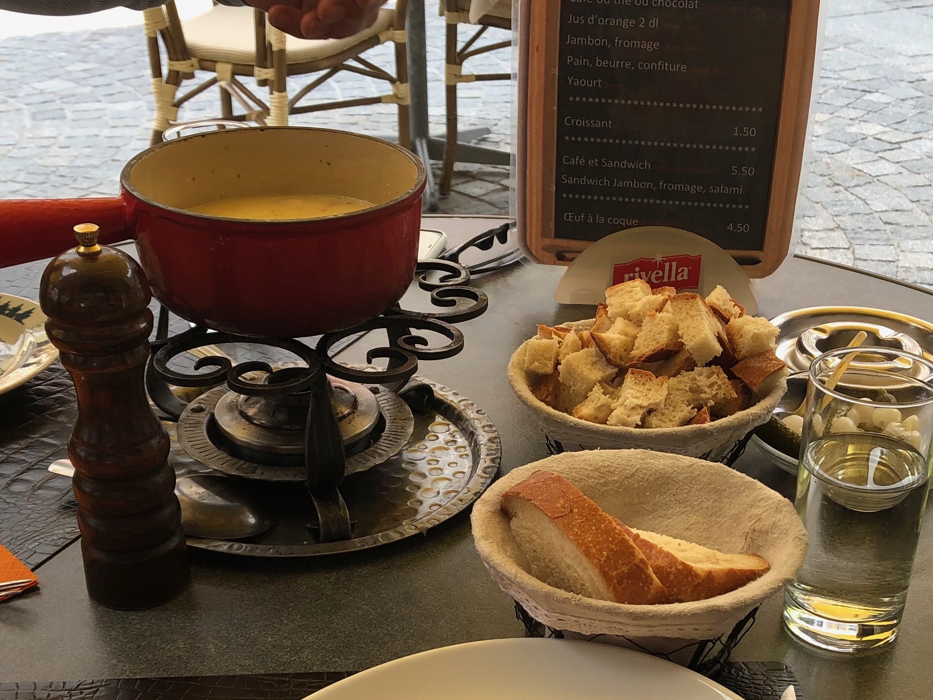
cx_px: 483
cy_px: 542
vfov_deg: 26.6
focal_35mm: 54
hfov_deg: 35.5
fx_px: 1455
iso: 20
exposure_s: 1/273
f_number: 1.8
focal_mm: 4
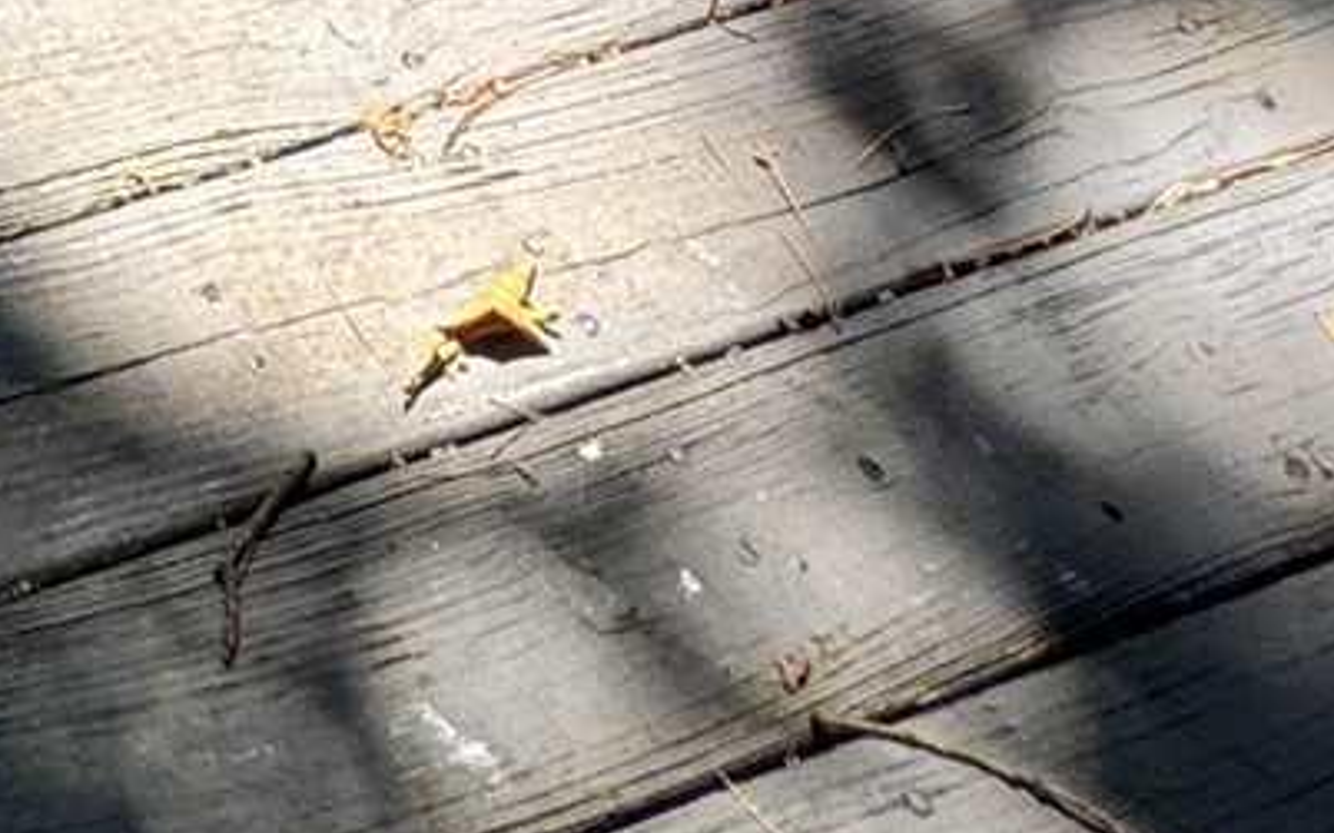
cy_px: -2313
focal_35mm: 85
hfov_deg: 20.2
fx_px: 3089
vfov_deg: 8.7
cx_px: -783
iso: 40
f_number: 2.2
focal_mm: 2.22
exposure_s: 1/215
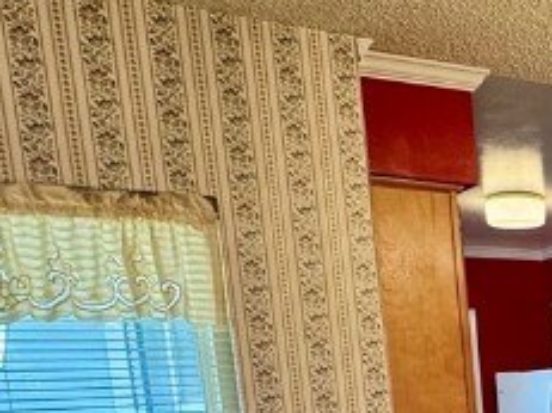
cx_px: 717
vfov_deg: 21.2
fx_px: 988
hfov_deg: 26.5
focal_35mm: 62
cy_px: 549
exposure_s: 1/60
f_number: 2.2
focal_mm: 2.22
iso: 250
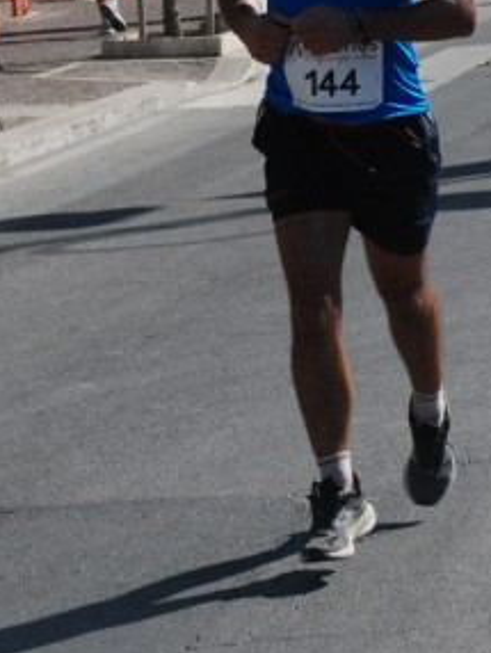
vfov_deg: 10.5
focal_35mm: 188
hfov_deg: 7.9
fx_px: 3550
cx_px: 127
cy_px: 290
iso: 1000
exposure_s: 1/2000
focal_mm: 62
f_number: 8
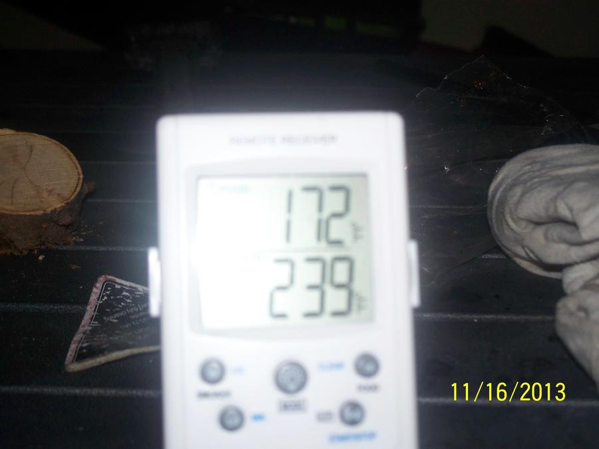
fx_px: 1021
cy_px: 224
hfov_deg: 32.7
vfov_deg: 24.8
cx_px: 300
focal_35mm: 59
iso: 200
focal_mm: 12.6
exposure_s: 1/100
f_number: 3.2
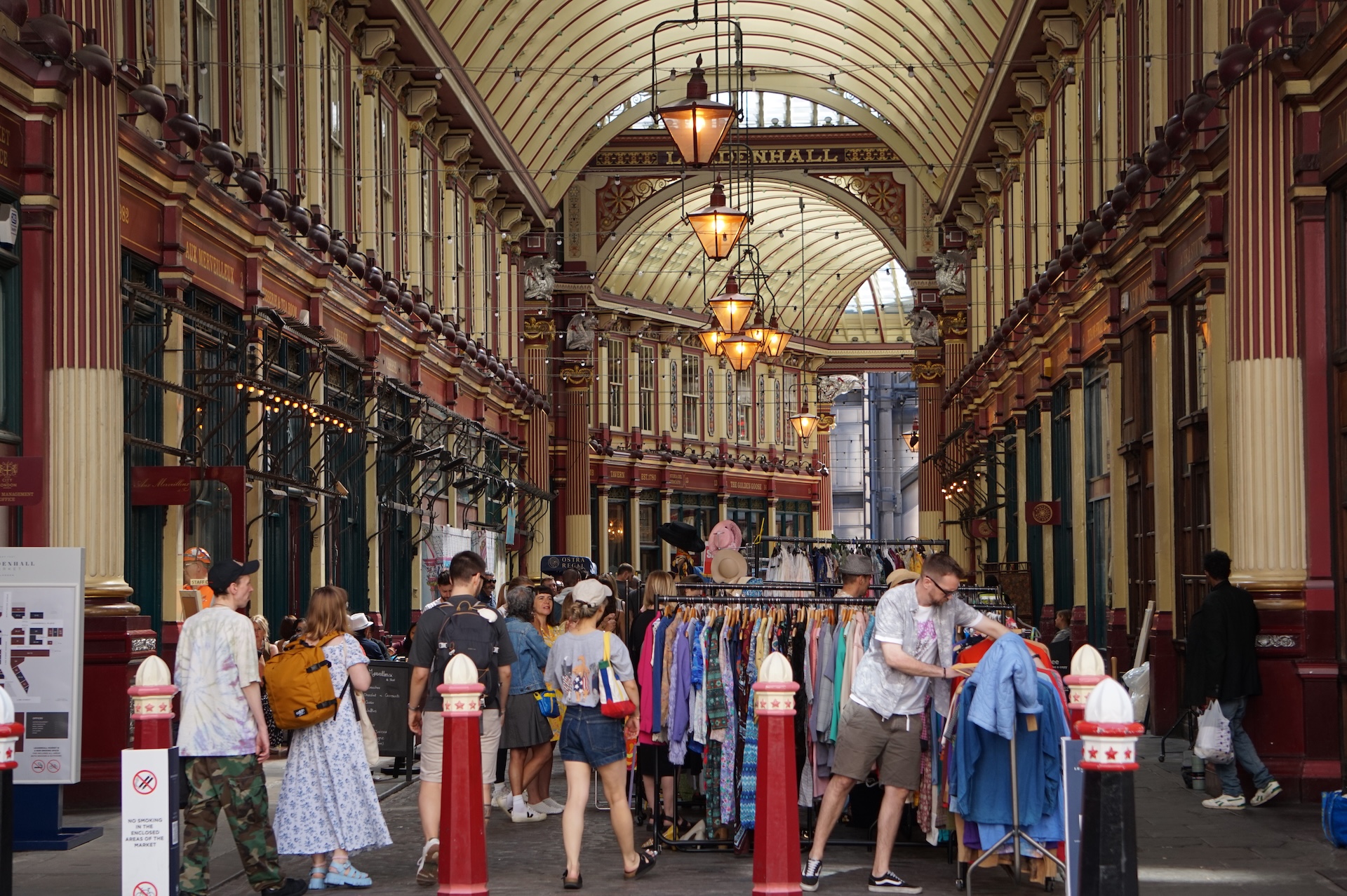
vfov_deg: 16.5
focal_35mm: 82
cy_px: 448
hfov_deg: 24.6
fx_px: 3085
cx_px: 674
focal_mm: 55
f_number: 4.5
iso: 125
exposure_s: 1/160
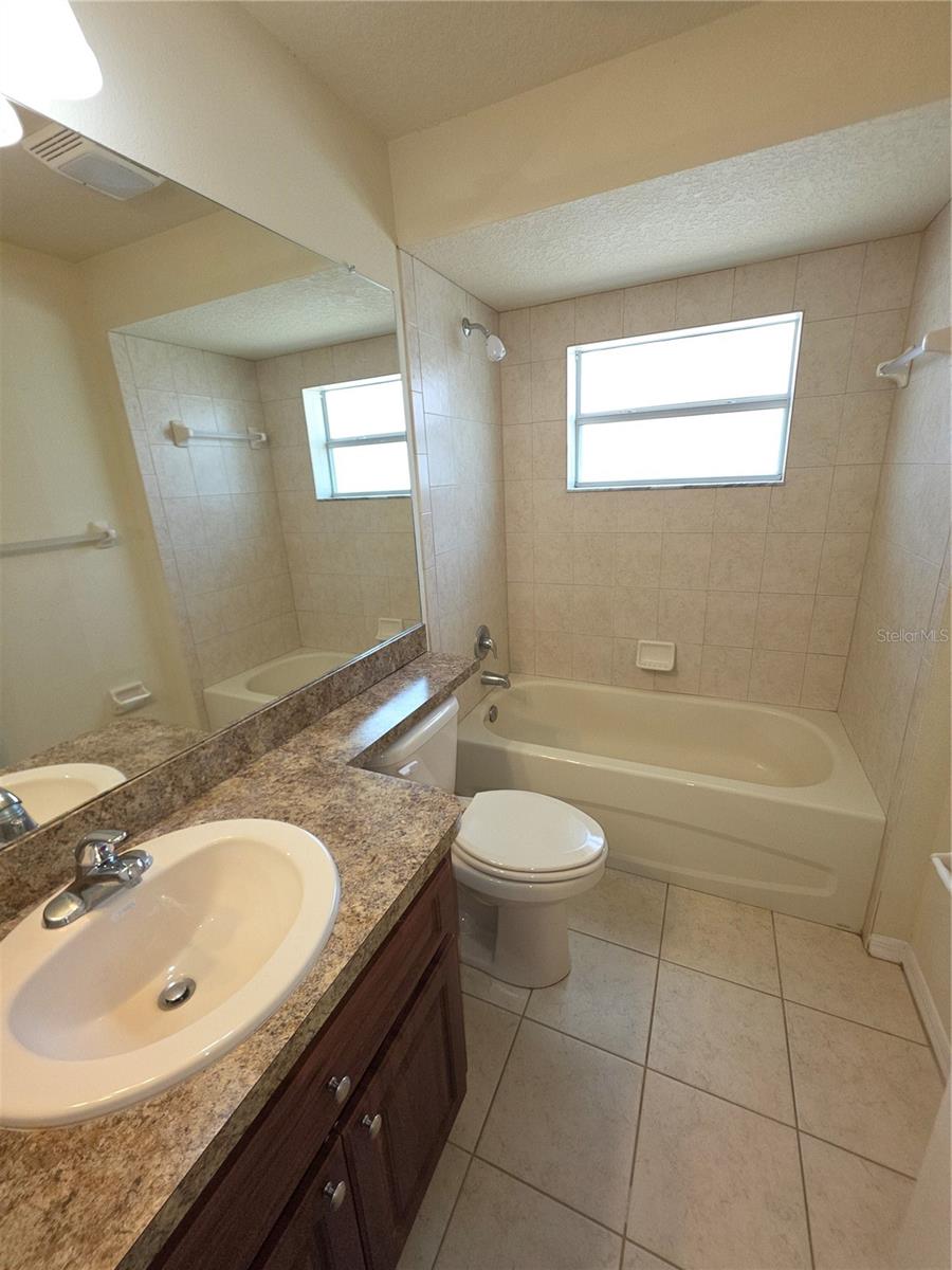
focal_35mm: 13
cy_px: 635
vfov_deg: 106.2
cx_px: 476
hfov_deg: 89.9
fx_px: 477
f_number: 1.9
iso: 80
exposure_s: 1/60
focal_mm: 2.2
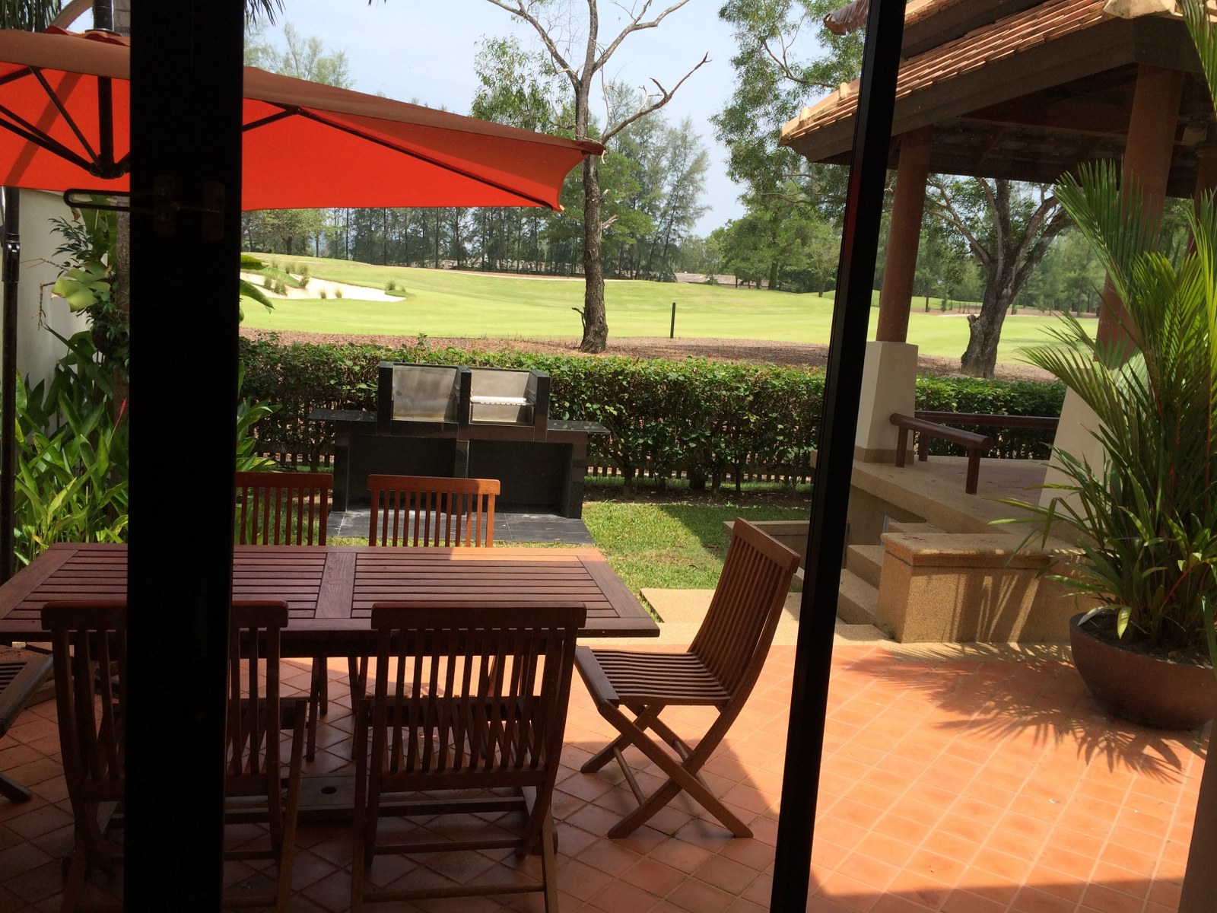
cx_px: 608
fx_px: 1055
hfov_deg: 60.0
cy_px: 456
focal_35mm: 30
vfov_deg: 46.8
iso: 32
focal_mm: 4.12
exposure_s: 1/1080
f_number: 2.2
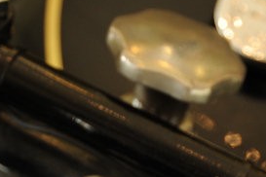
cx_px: 164
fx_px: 1190
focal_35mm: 161
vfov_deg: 8.4
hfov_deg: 12.8
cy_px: 229
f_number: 5
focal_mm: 55
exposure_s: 1/50
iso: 1250
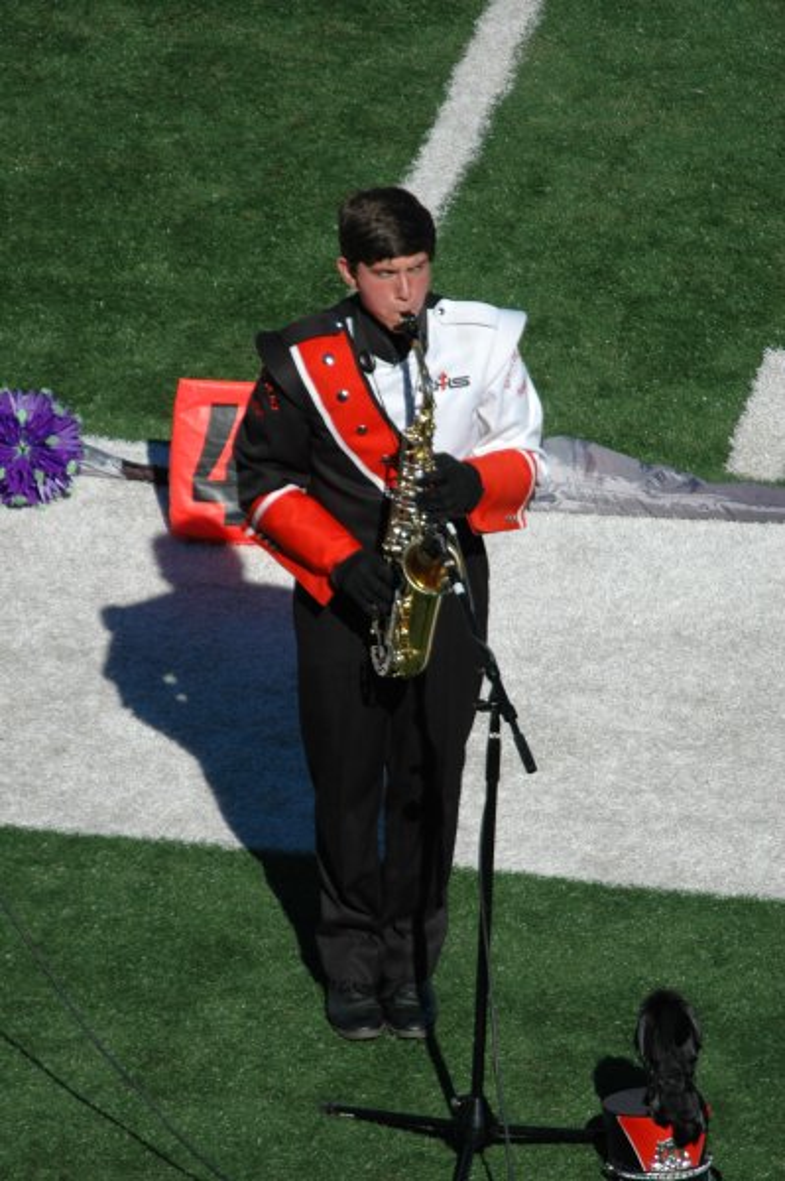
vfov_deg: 3.4
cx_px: 392
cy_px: 590
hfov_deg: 2.3
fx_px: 19658
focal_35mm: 600
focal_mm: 400
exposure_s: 1/1250
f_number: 5.6
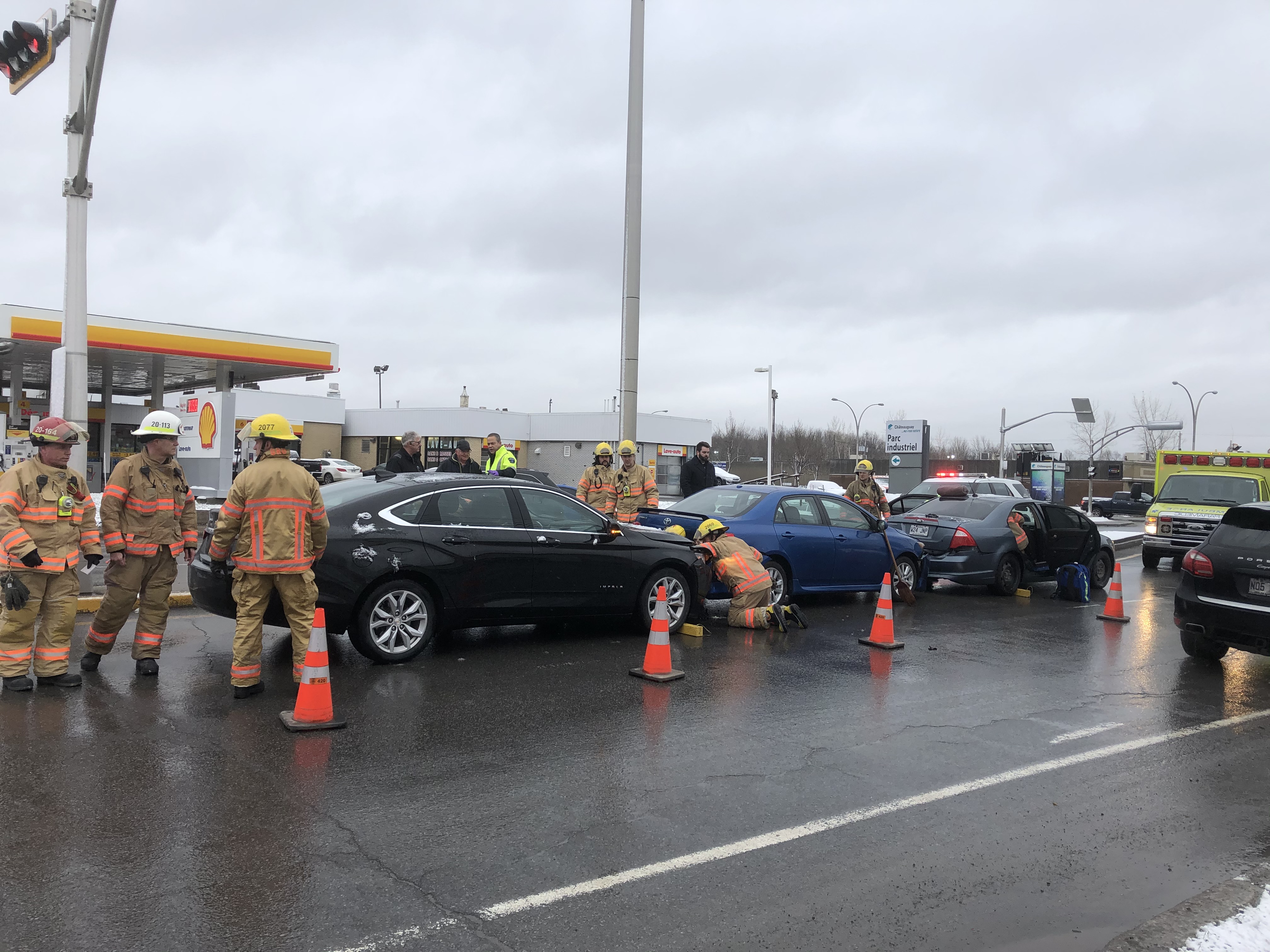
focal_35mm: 28
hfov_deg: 63.4
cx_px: 635
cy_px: 476
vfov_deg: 49.7
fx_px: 1027
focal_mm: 3.99
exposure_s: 1/322
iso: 20
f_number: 1.8
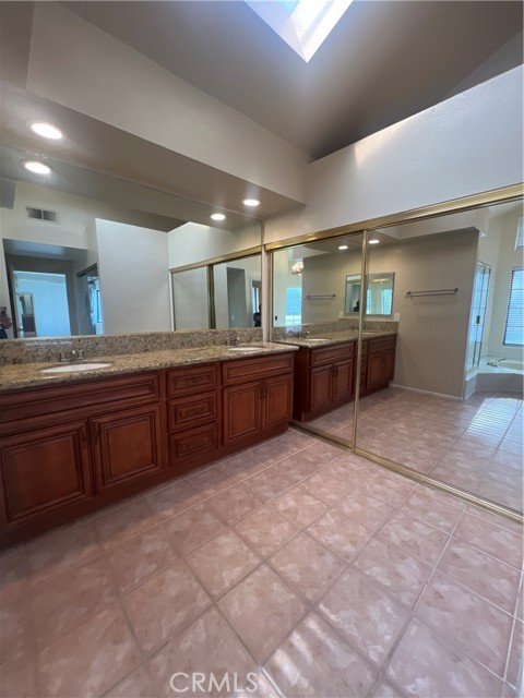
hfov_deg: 89.9
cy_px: 349
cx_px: 262
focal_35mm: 13
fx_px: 262
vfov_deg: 106.2
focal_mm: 1.57
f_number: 1.8
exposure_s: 1/120
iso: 200
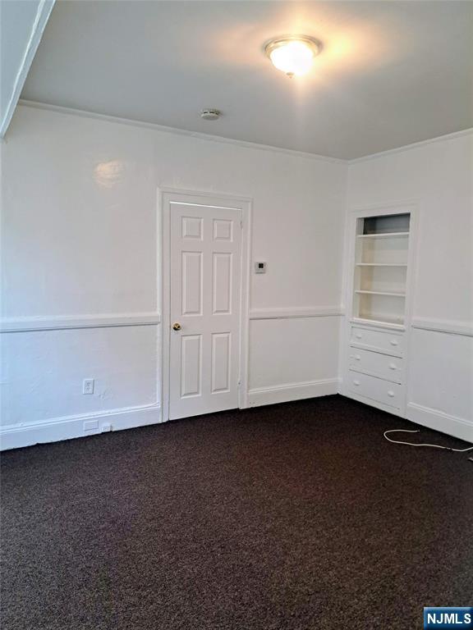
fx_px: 437
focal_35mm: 24
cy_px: 315
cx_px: 236
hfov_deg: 56.8
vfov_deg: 71.6
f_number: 1.8
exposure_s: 1/40
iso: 250
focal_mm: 5.23
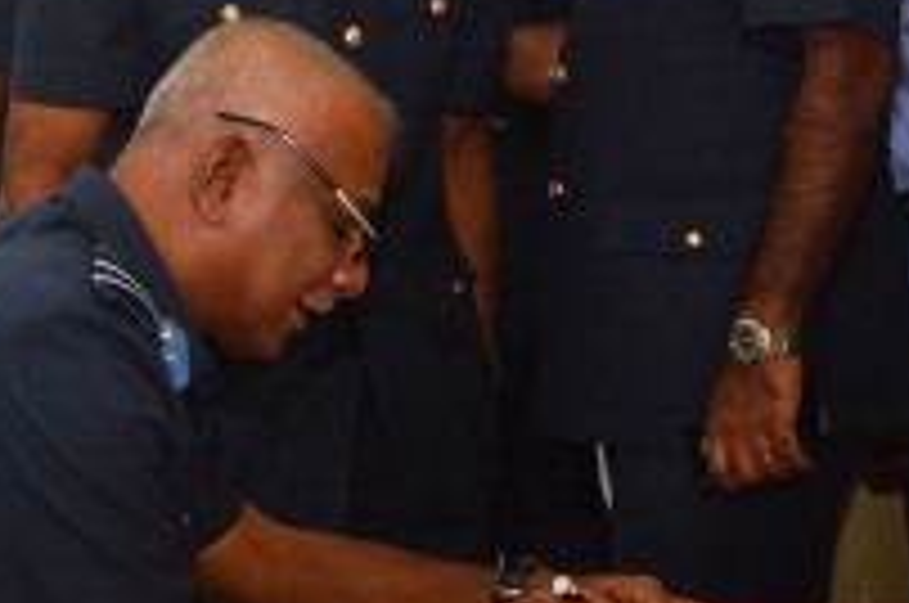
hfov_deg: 20.8
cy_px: 252
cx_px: 387
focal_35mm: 98
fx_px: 2471
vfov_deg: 13.9
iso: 400
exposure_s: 1/100
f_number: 7.1
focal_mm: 22
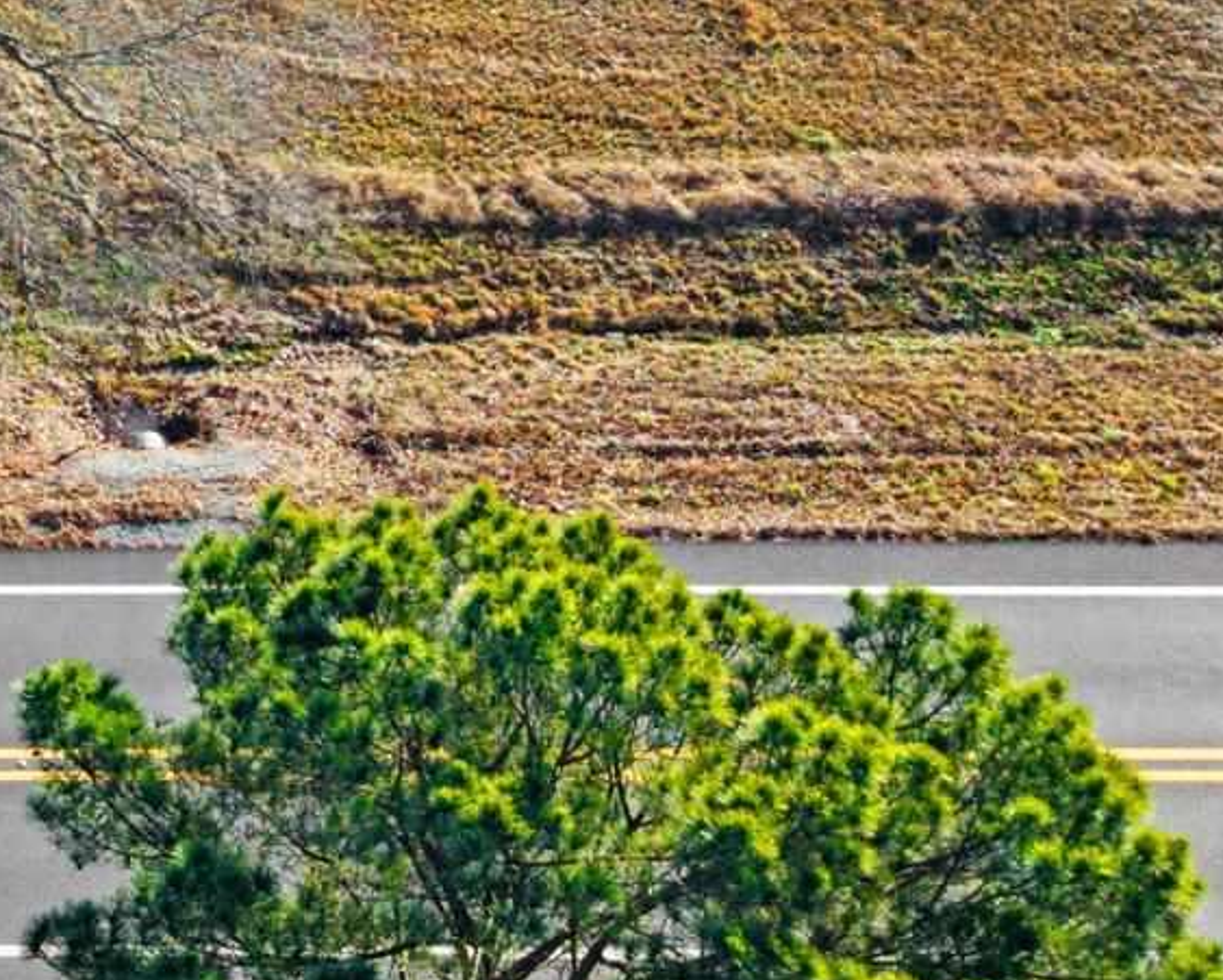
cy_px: -434
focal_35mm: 104
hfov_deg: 15.9
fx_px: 3766
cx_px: -908
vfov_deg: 14.0
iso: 100
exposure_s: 1/25
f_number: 1.8
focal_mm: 8.67
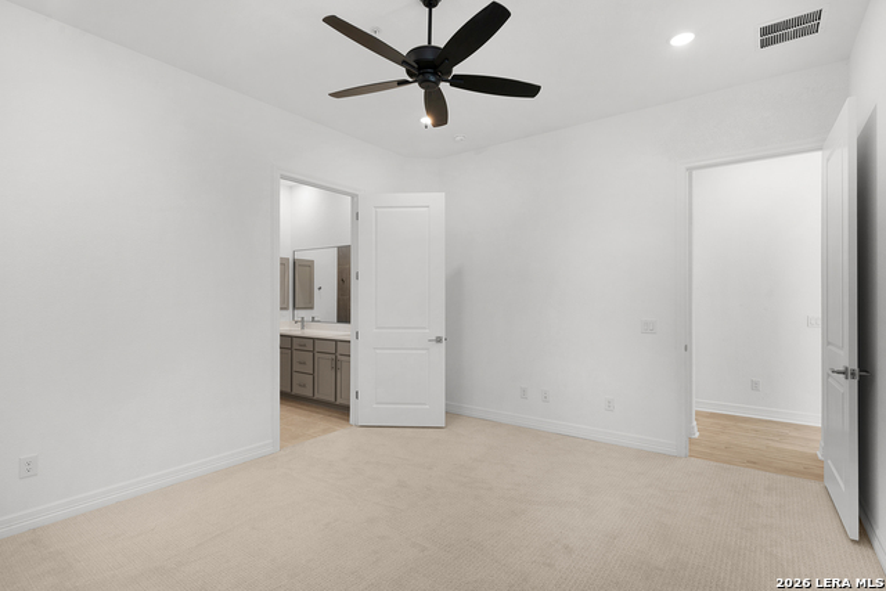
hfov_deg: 93.3
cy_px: 296
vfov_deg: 70.5
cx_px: 443
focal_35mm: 17
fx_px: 418
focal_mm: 17
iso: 100
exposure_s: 1/8
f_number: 9
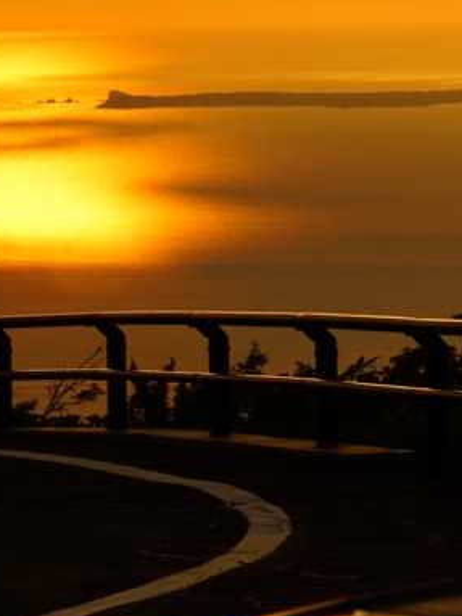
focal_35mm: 289
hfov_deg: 5.1
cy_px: 434
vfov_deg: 6.9
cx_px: 303
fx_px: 5146
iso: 100
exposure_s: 1/60
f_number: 20
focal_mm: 96
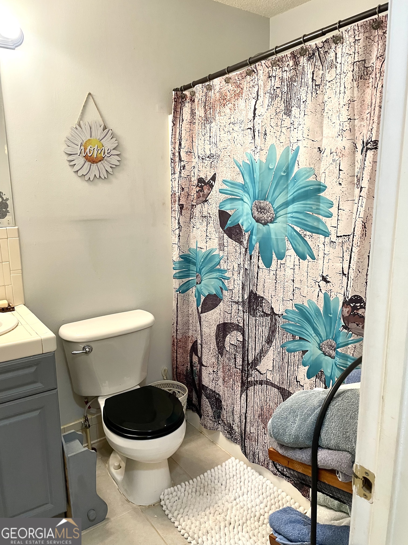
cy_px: 272
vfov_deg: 67.3
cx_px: 204
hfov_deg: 53.1
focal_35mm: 26
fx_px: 409
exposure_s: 1/60
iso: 160
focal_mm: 4.2
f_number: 1.6
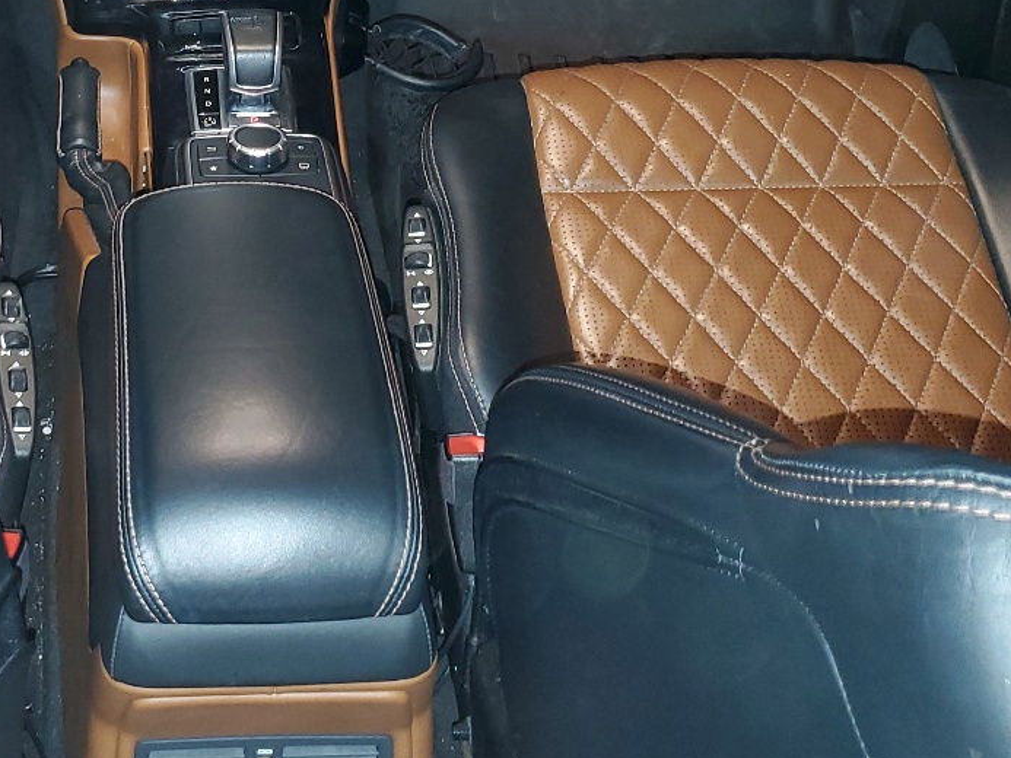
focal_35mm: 60
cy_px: 112
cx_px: 149
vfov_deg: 23.9
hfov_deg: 31.0
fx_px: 1753
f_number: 1.5
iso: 134
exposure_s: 1/11
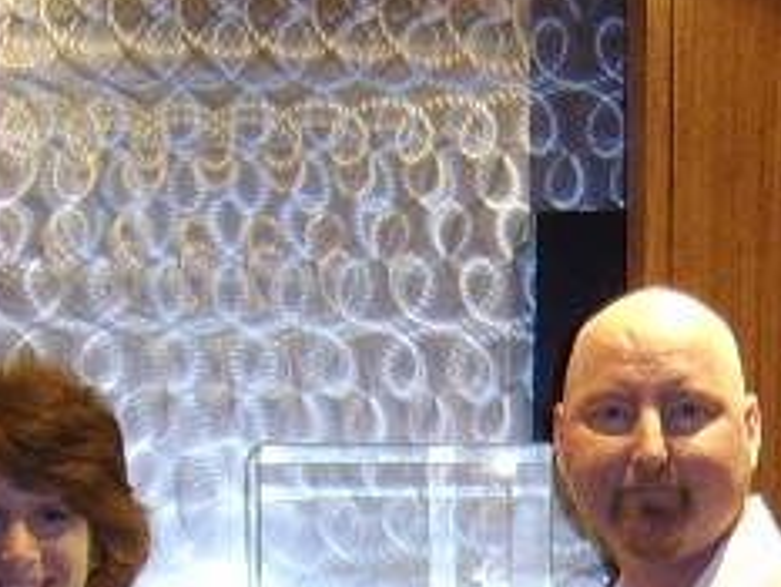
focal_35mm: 85
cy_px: 778
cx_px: 302
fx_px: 1919
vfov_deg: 16.4
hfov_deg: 23.0
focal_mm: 8.13
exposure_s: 1/30
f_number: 2.7
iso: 200
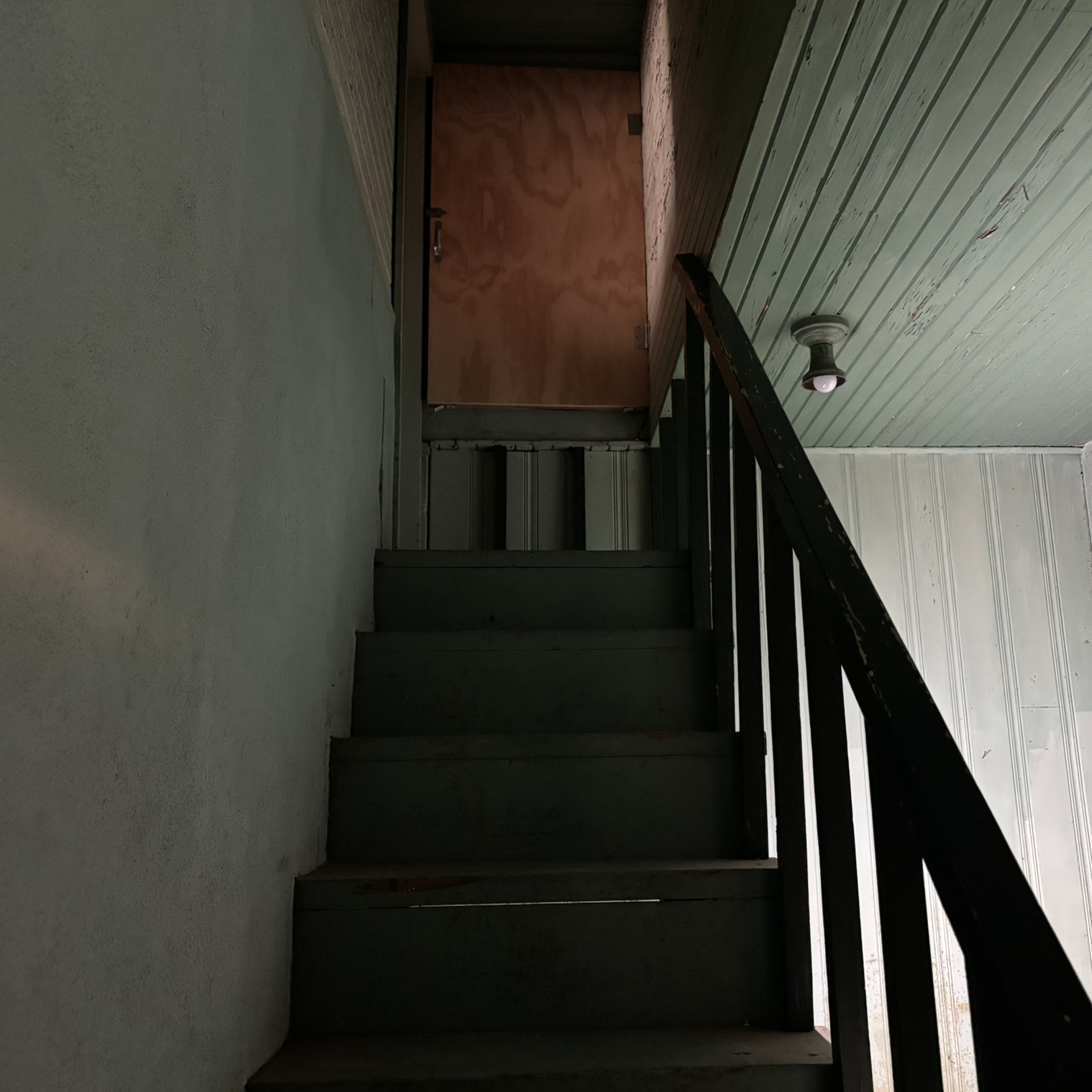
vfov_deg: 52.5
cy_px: 543
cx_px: 580
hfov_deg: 52.5
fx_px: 1106
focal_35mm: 31
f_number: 1.6
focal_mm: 5.96
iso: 800
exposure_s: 1/30
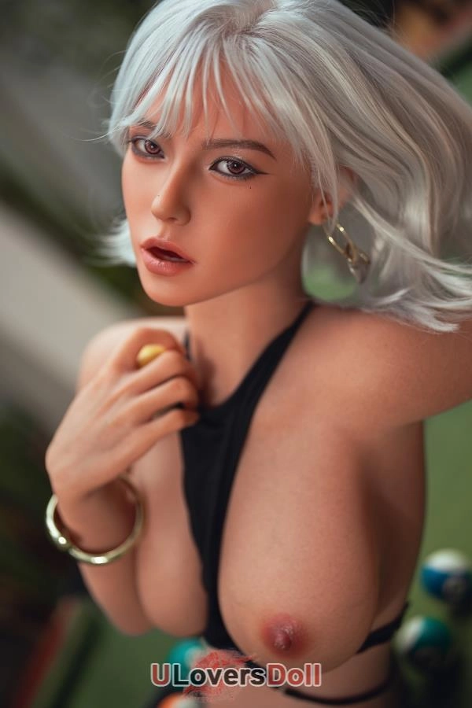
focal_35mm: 50
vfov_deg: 39.6
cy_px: 354
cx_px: 236
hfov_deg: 27.0
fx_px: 983
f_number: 1.4
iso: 50
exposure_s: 1/500
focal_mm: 50
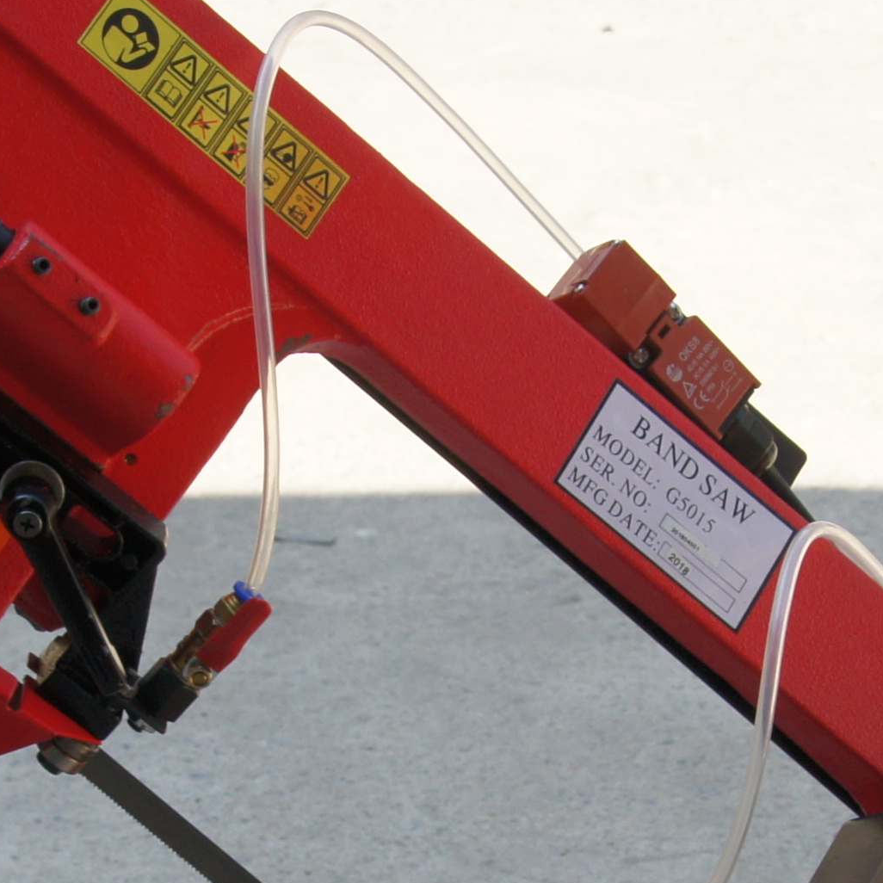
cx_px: 326
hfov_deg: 9.4
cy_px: 806
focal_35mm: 186
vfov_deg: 9.4
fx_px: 5361
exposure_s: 1/160
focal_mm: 35
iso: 200
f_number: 7.1
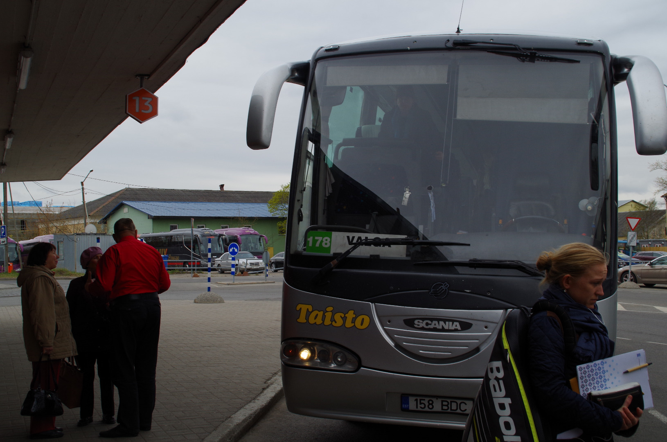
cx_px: 334
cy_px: 221
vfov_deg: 27.4
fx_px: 906
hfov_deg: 40.4
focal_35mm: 49
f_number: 11
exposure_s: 1/125
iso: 250
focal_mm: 33
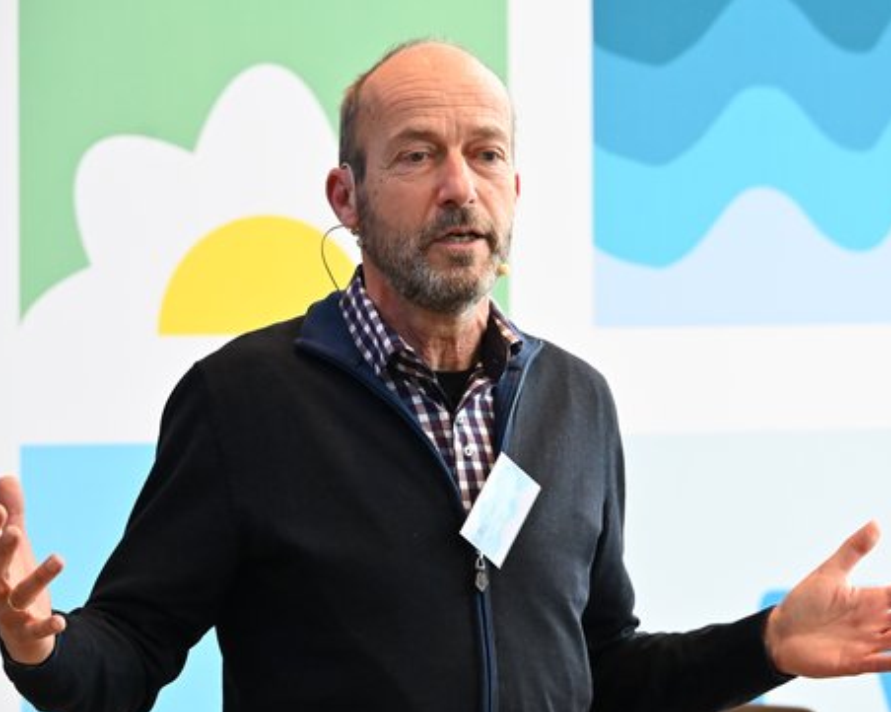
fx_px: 5771
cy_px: 320
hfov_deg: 8.8
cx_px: 555
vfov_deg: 7.1
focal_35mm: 219
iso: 7200
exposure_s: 1/125
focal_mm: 165
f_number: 7.6
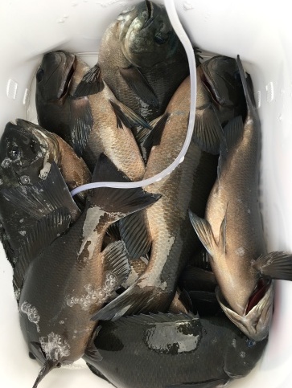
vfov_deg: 59.9
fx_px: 337
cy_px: 198
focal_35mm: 30
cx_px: 150
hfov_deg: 46.8
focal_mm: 4.15
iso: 25
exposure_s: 1/60
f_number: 2.2
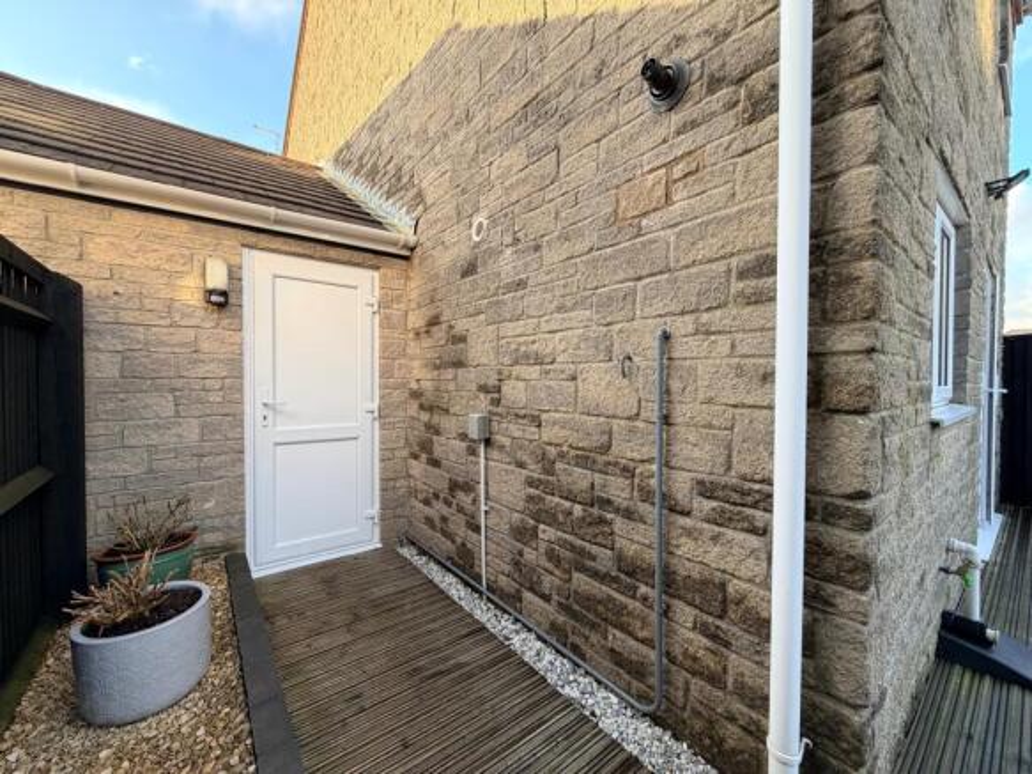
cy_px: 387
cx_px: 516
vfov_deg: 85.7
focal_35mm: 14
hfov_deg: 102.1
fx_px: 417
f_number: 2.2
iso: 80
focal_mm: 2.22
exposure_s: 1/121
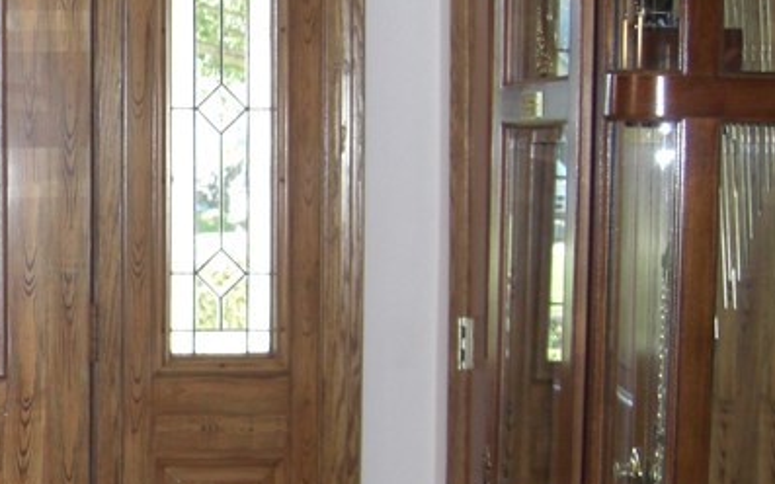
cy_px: 291
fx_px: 2196
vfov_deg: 12.6
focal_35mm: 104
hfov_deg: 18.8
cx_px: -182
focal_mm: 7.9
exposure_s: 1/60
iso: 200
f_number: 2.8
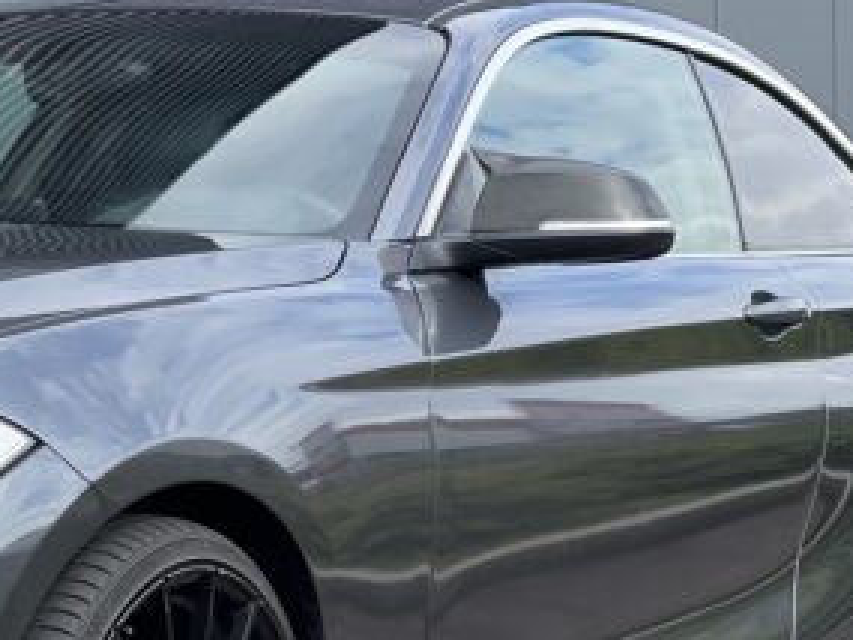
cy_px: 269
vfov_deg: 10.2
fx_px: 3599
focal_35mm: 146
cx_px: -108
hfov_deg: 13.2
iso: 32
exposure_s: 1/475
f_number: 2
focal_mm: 6
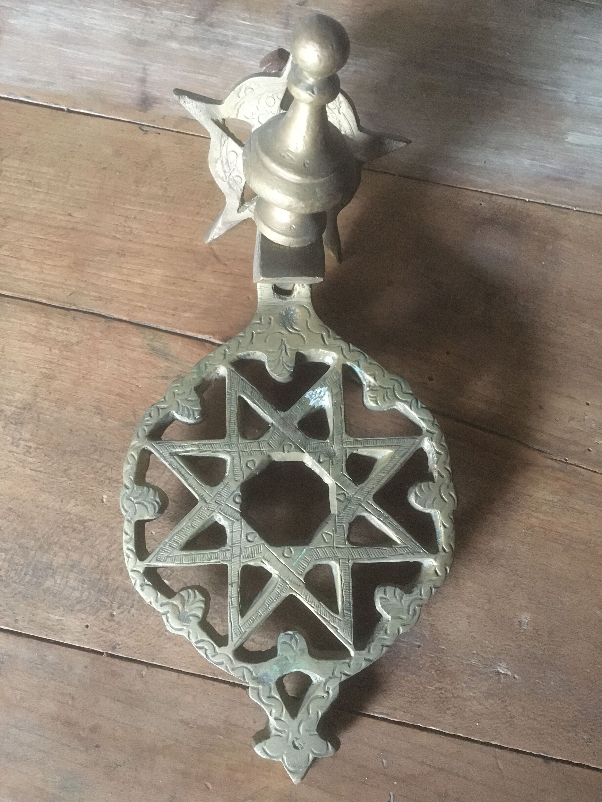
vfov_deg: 61.7
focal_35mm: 29
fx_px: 672
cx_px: 301
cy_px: 401
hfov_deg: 48.2
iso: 320
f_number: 2.2
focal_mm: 4.15
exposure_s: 1/17
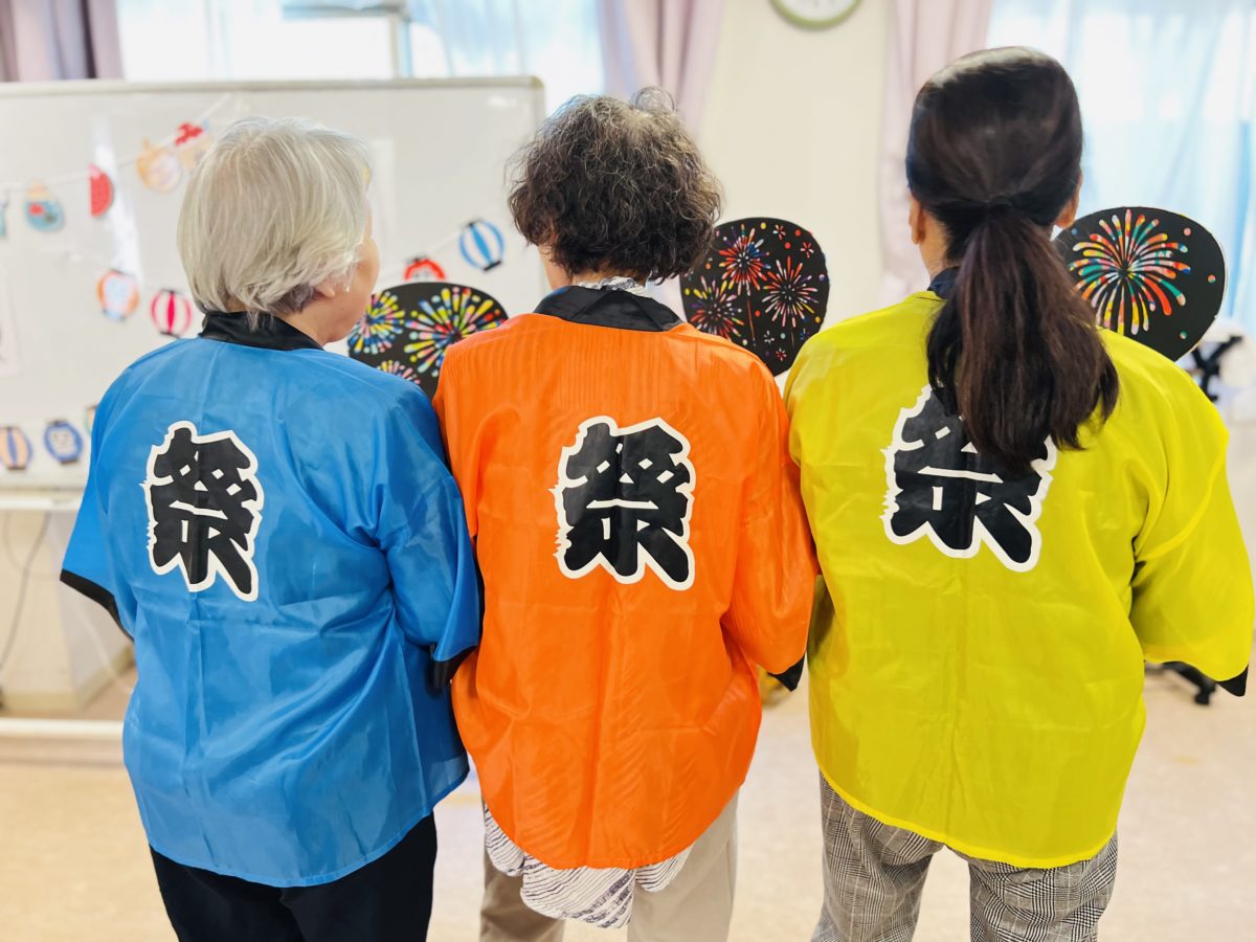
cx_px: 628
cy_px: 471
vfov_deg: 53.1
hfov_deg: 67.3
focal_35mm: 26
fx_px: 943
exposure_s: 1/60
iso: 250
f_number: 1.5
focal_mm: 5.7
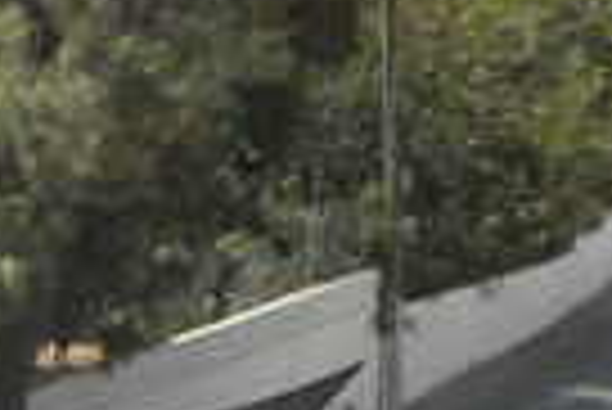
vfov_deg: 7.5
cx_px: -36
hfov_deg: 11.2
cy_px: 613
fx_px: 3080
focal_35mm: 181
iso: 90
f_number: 10
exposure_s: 1/95.3
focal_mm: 6.6
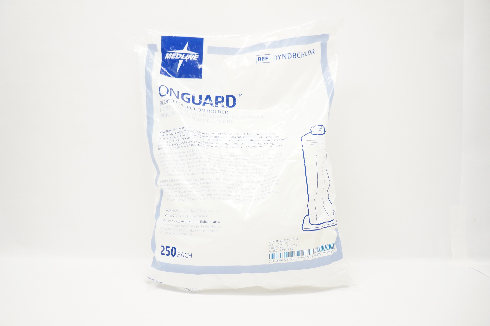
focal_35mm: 27
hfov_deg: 67.4
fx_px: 367
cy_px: 163
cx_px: 245
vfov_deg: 47.8
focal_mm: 18
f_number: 5.6
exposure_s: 1/80
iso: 800
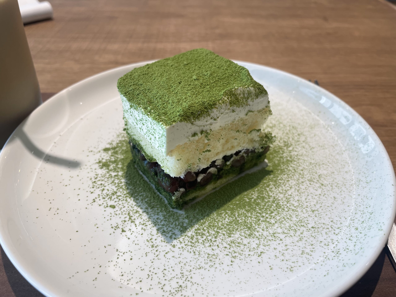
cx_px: 198
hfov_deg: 67.3
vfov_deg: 53.1
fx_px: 297
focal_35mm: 26
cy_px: 148
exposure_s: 1/140
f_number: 1.6
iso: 32
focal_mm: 4.2
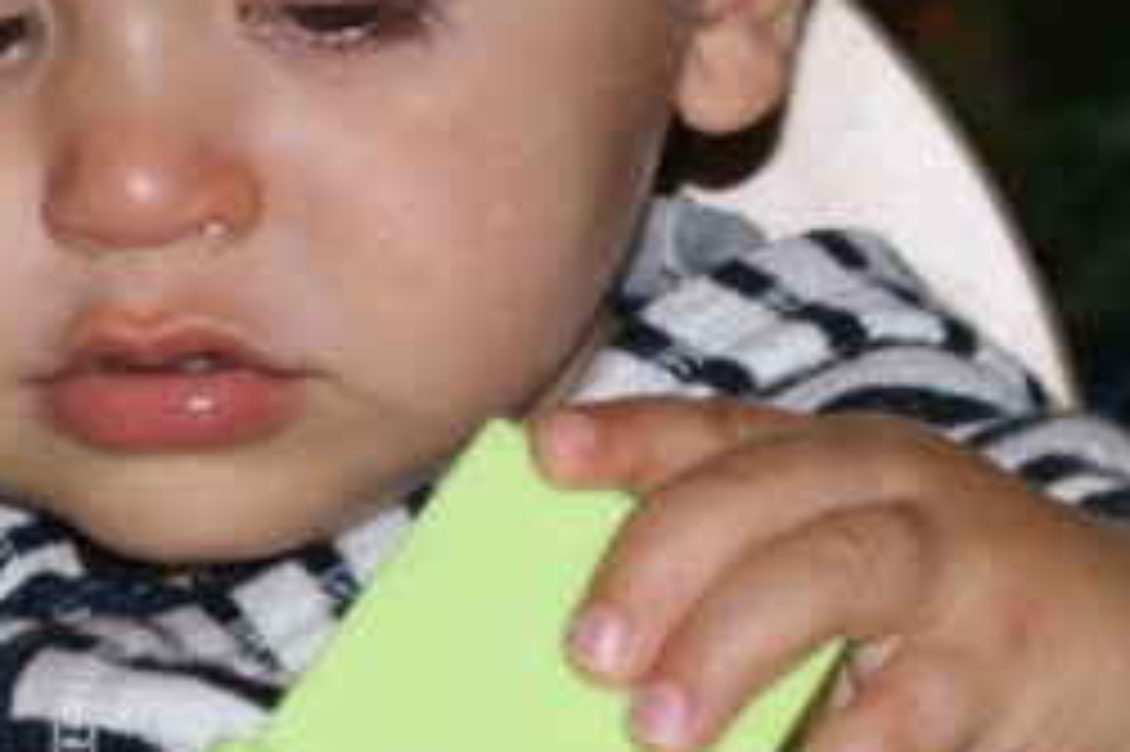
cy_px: 455
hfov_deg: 5.7
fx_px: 11261
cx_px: 59
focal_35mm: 359
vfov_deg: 3.8
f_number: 5.6
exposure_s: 1/80
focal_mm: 50
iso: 400
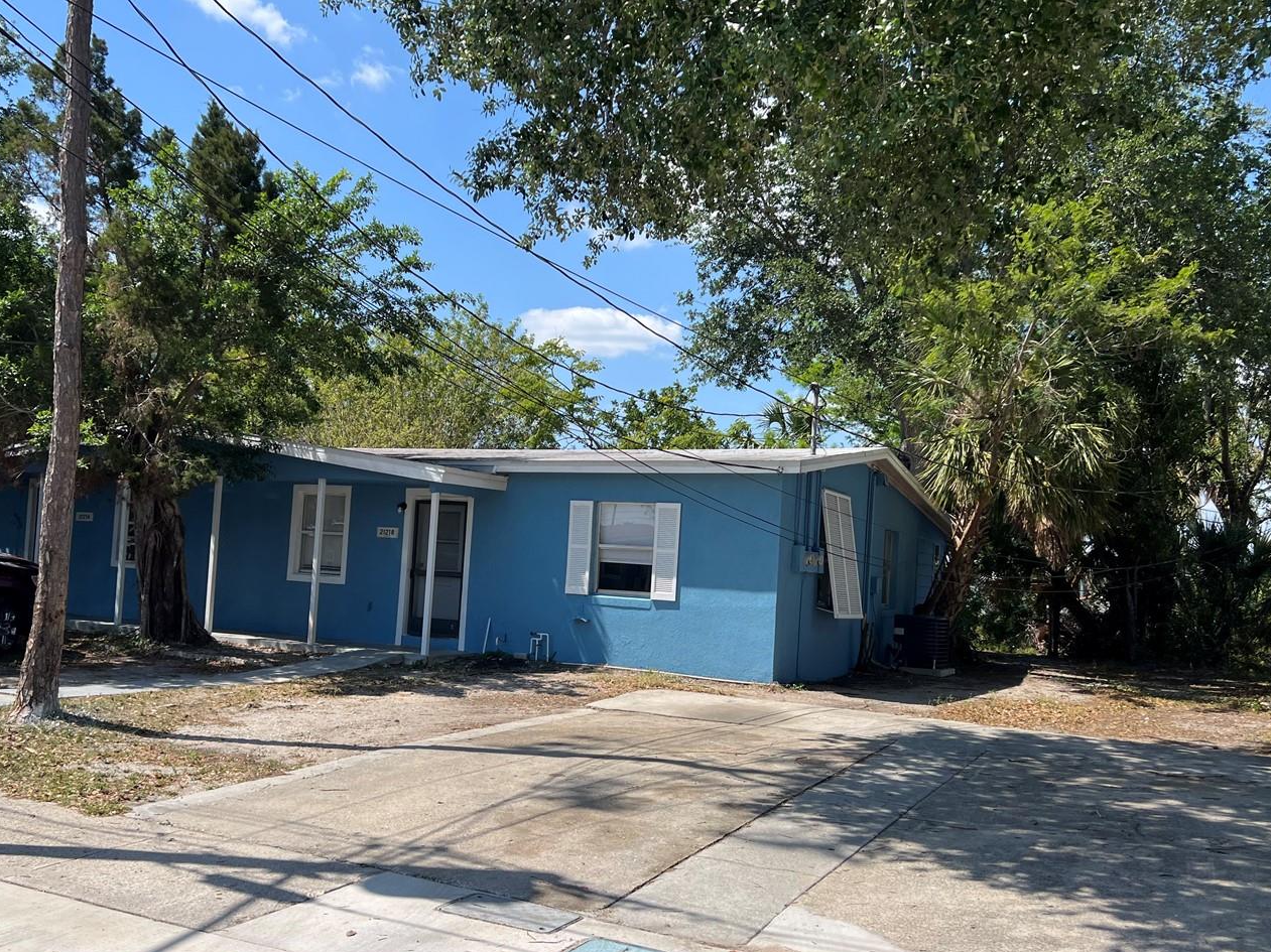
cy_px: 523
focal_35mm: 33
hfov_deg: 55.3
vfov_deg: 42.9
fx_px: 1211
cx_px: 577
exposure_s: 1/3571
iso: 50
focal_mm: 5.7
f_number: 1.5
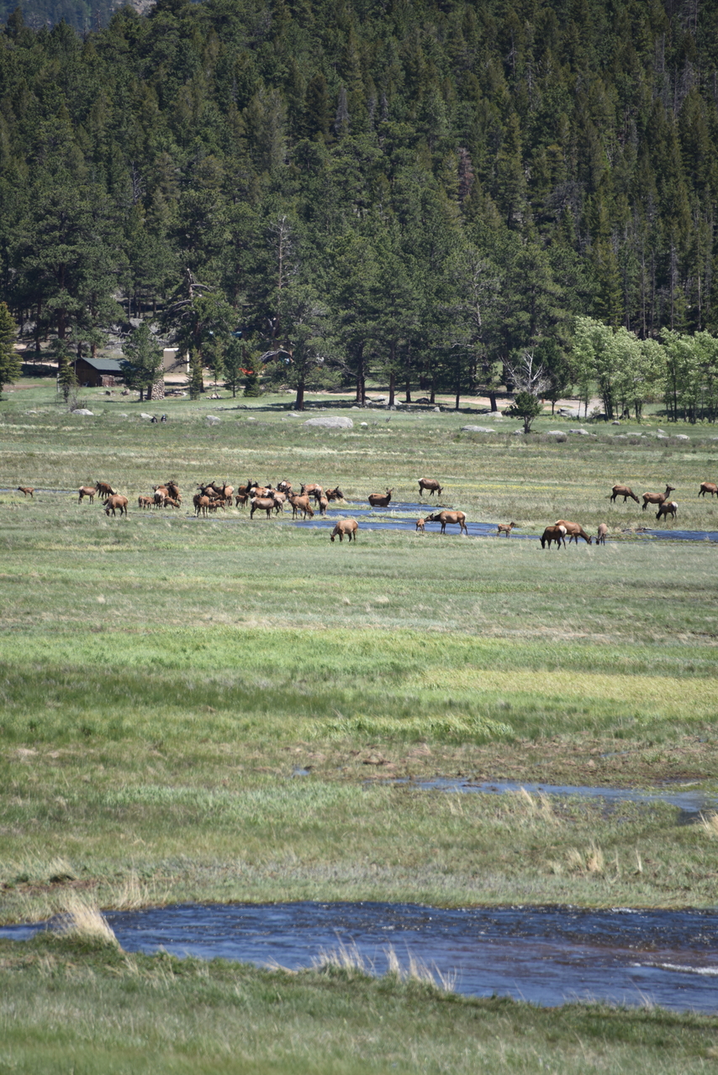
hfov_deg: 4.6
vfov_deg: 6.9
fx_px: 8969
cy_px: 538
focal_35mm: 300
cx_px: 359
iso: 200
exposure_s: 1/640
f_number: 5.6
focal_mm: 300
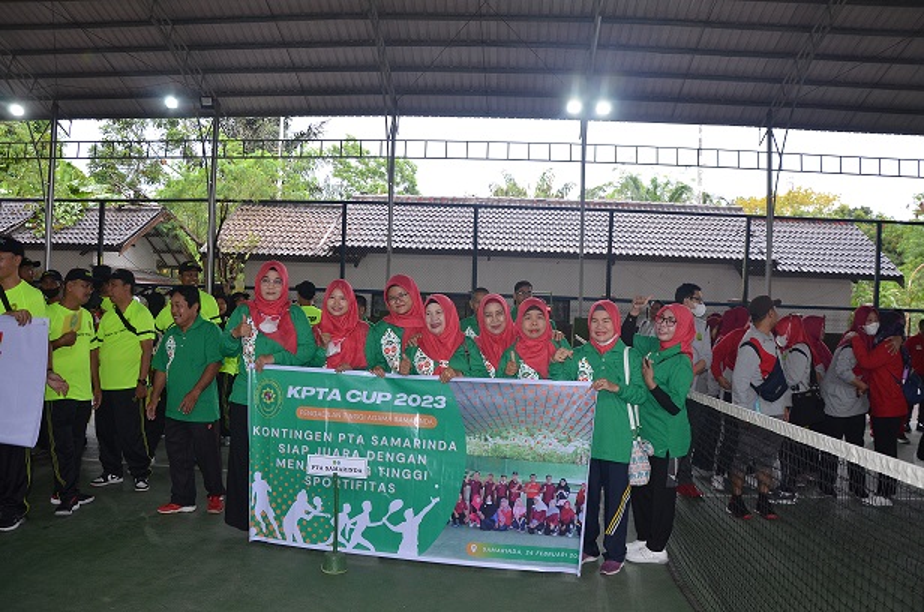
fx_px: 1537
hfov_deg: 33.5
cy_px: 306
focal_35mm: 60
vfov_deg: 22.5
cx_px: 462
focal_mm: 40
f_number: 4.5
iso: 640
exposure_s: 1/80
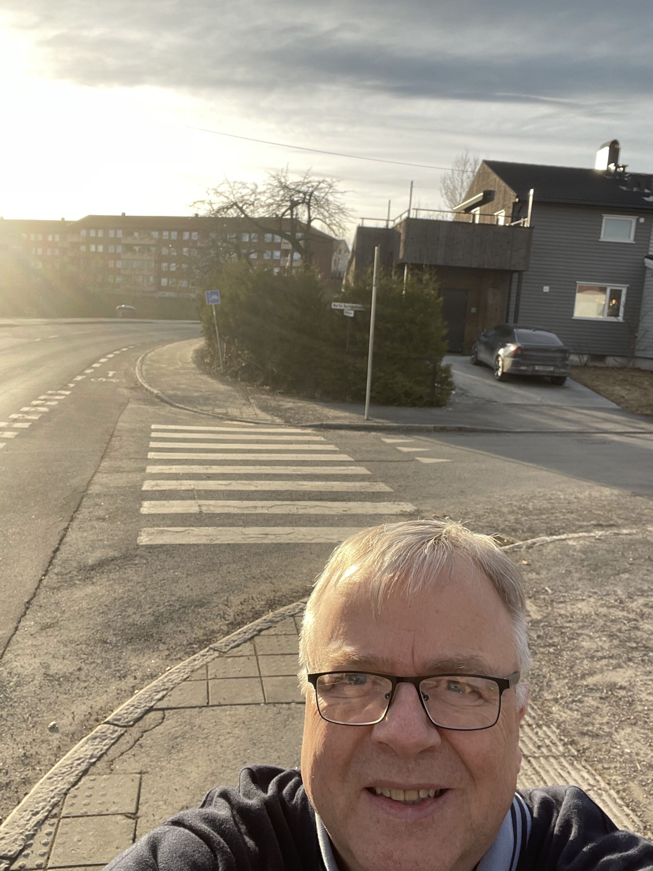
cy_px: 436
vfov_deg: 60.0
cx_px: 326
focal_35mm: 30
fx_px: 755
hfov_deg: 46.8
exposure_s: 1/253
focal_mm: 2.71
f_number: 2.2
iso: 25
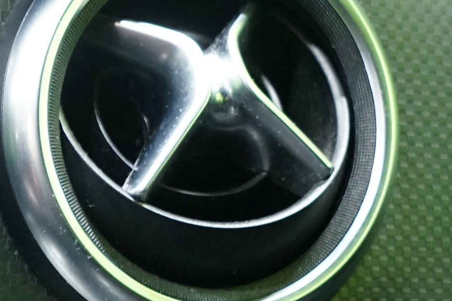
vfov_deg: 9.4
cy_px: 512
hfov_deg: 13.6
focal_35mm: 140
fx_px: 1758
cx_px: -259
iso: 3200
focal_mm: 32
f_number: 4
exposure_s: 1/20
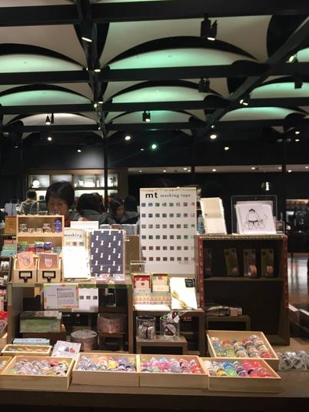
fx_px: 464
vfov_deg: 47.8
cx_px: 80
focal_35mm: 39
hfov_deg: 36.1
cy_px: 206
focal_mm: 4.15
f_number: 2.2
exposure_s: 1/33
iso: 64
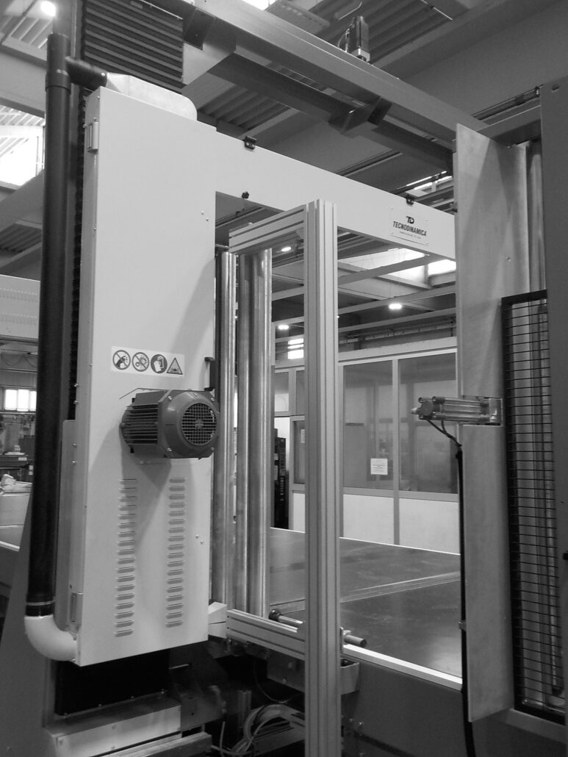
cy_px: 378
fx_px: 656
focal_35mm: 30
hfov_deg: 46.8
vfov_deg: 60.0
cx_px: 284
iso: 250
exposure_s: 1/30
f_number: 3.3
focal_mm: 4.1
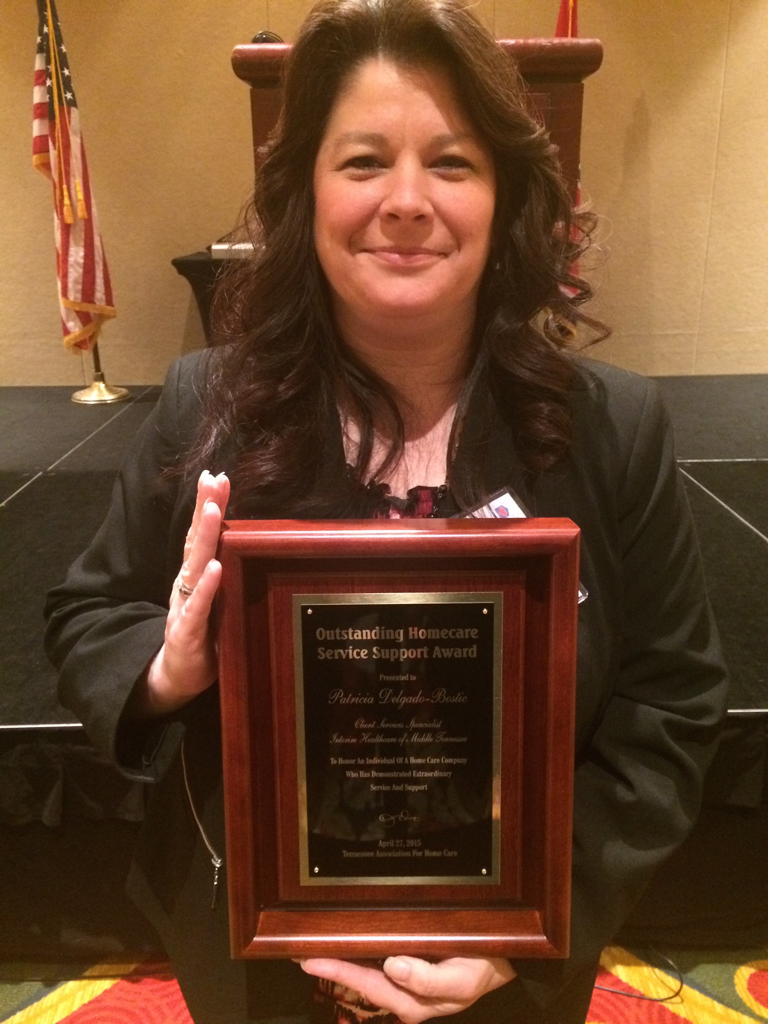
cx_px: 384
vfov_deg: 61.7
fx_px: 858
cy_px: 512
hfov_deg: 48.2
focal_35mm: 29
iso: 500
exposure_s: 1/15
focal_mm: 4.15
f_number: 2.2
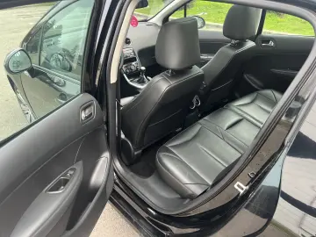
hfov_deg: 67.3
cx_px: 158
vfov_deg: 53.1
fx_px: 237
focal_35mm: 26
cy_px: 118
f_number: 1.5
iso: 80
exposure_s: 1/121
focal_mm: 5.7
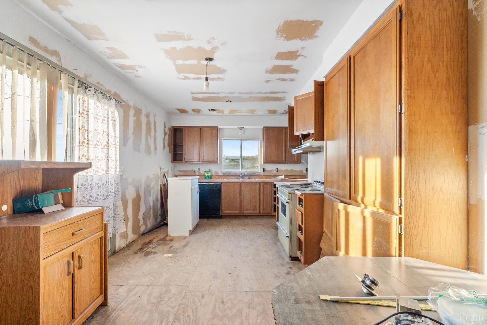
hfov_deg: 96.7
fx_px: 216
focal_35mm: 16
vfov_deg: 73.7
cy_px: 162
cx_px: 244
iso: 2000
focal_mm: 16
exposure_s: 1/30
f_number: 11
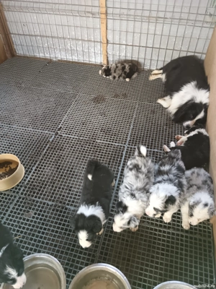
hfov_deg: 51.4
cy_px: 144
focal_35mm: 27
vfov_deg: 65.3
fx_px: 225
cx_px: 108
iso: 1910
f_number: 1.9
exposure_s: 1/100
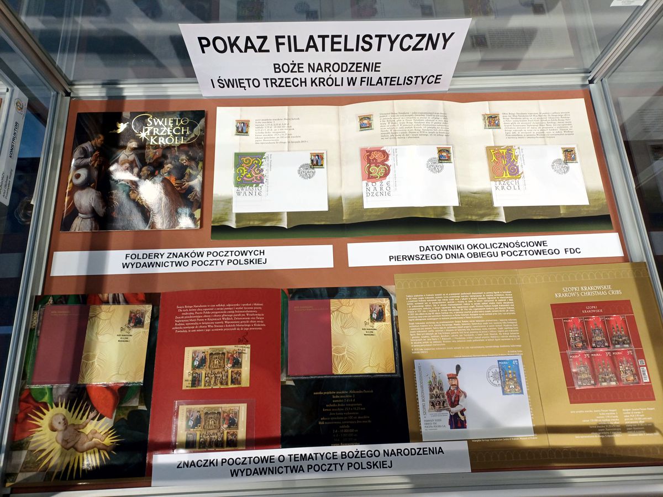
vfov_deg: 54.9
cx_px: 332
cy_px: 248
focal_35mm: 25
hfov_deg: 69.4
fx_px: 479
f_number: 1.8
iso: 50
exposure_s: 1/50
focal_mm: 4.65
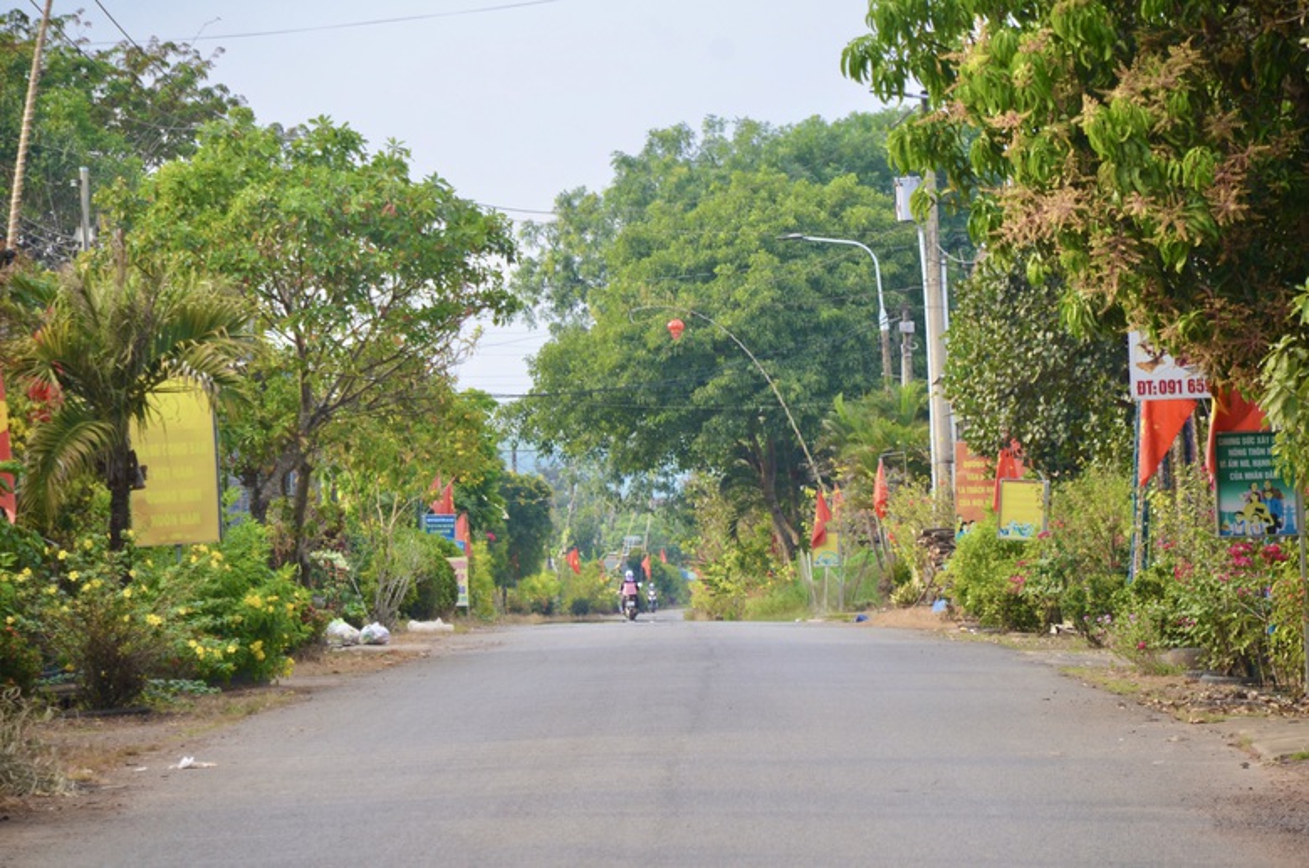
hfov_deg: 10.2
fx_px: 7350
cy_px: 434
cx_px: 654
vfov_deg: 6.8
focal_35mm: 202
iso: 400
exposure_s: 1/500
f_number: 5.6
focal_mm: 135
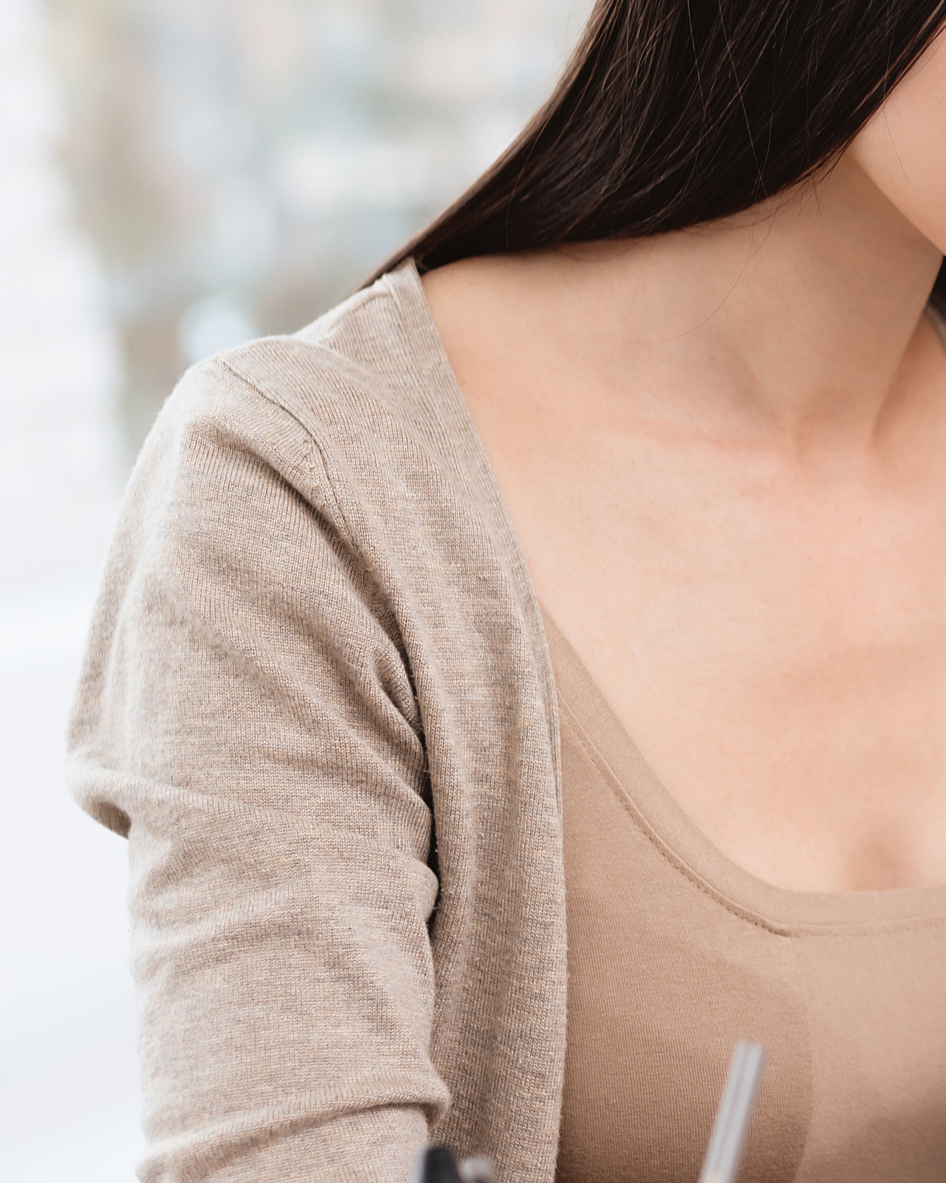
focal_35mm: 152
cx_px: 1608
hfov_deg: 9.7
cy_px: 314
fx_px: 5320
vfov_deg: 12.7
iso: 250
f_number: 2.5
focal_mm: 50
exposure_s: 1/100
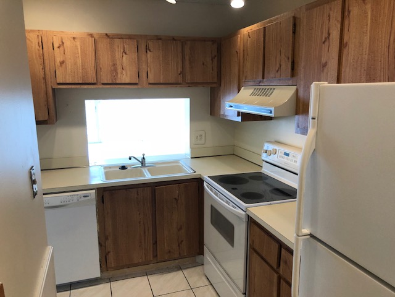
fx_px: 331
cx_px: 198
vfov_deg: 48.2
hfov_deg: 61.7
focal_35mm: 29
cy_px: 148
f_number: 1.8
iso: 25
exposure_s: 1/30
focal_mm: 3.99
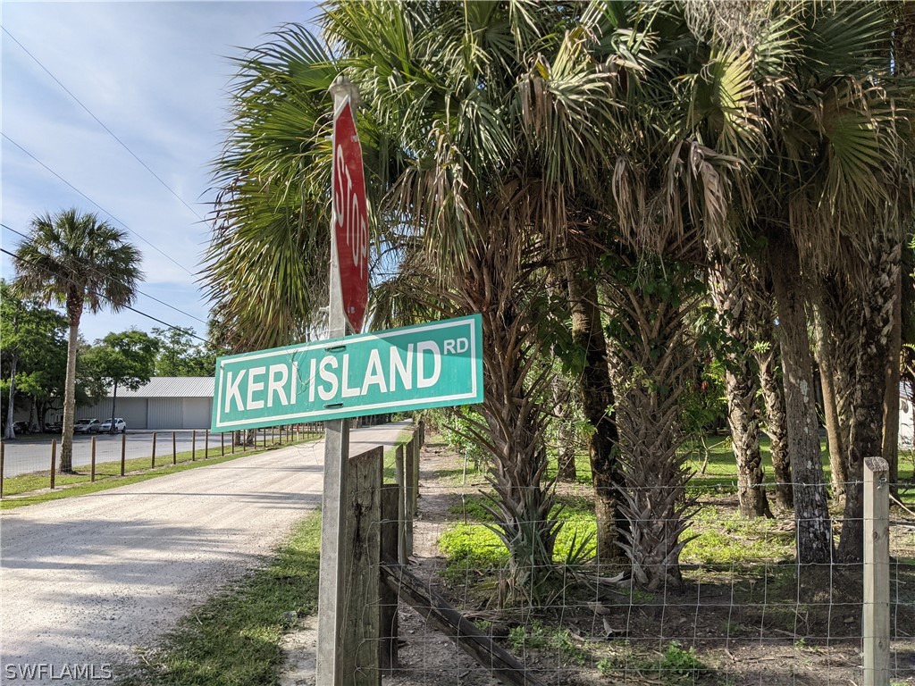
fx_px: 714
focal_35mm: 27
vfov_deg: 51.4
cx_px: 458
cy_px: 343
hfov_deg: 65.3
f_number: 1.8
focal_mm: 4.44
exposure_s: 1/5848
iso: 92
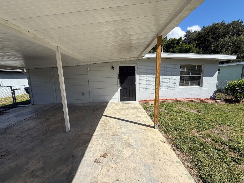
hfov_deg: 102.1
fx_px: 99
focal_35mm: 14
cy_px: 92
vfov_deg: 85.7
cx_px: 122
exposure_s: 1/2024
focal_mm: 2.22
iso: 50
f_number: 2.2
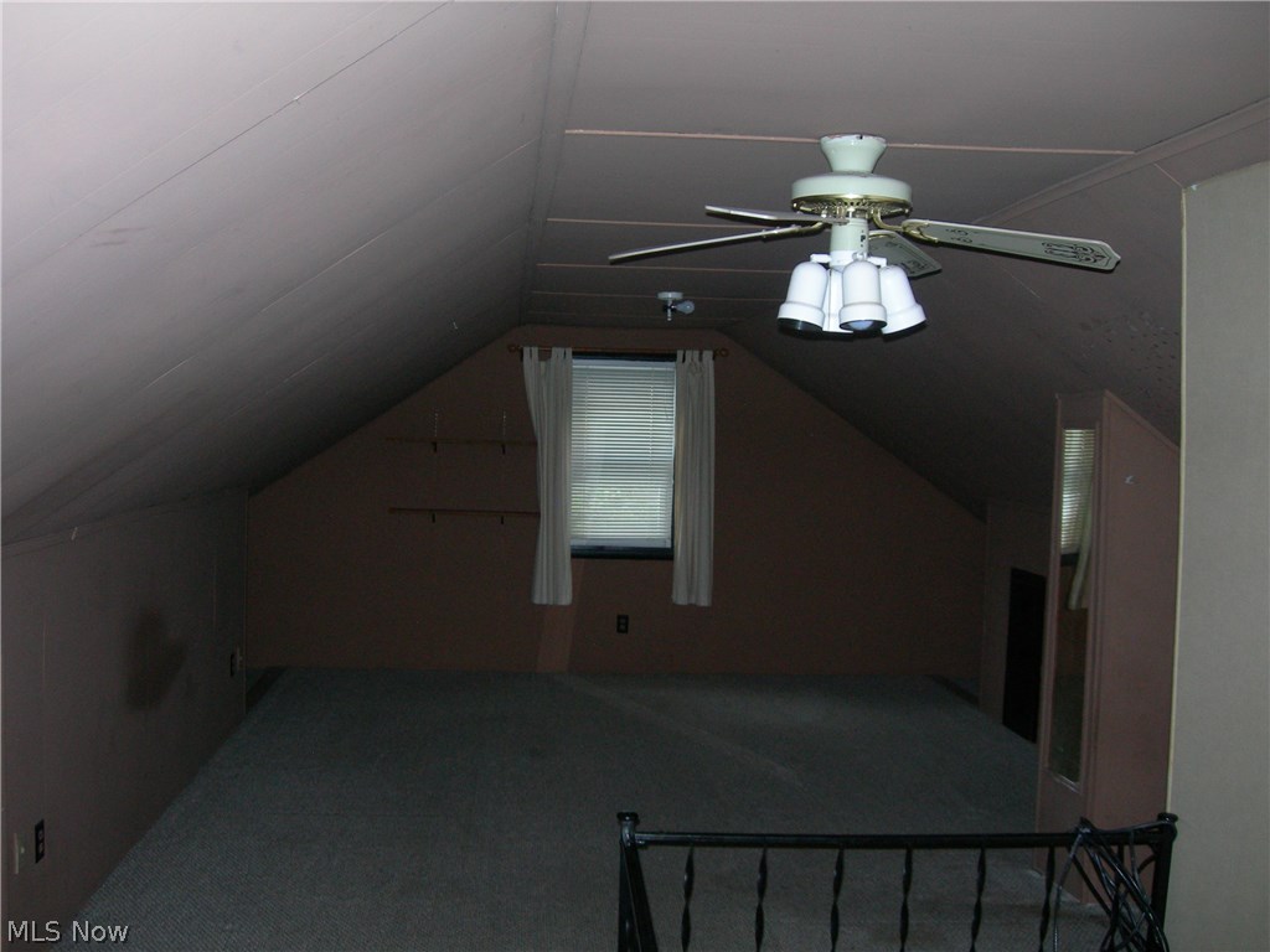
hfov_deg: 49.0
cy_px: 476
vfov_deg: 37.7
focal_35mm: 38
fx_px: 1394
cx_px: 635
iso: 200
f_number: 2.8
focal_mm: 7.8
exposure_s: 1/60.1
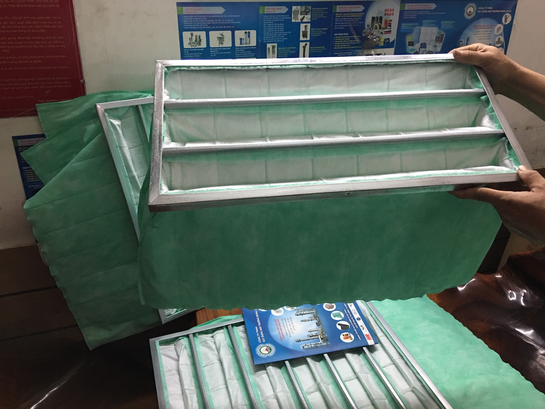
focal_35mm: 30
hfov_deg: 60.0
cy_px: 205
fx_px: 472
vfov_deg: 46.8
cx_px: 279
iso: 100
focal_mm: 4.15
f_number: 2.2
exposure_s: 1/17
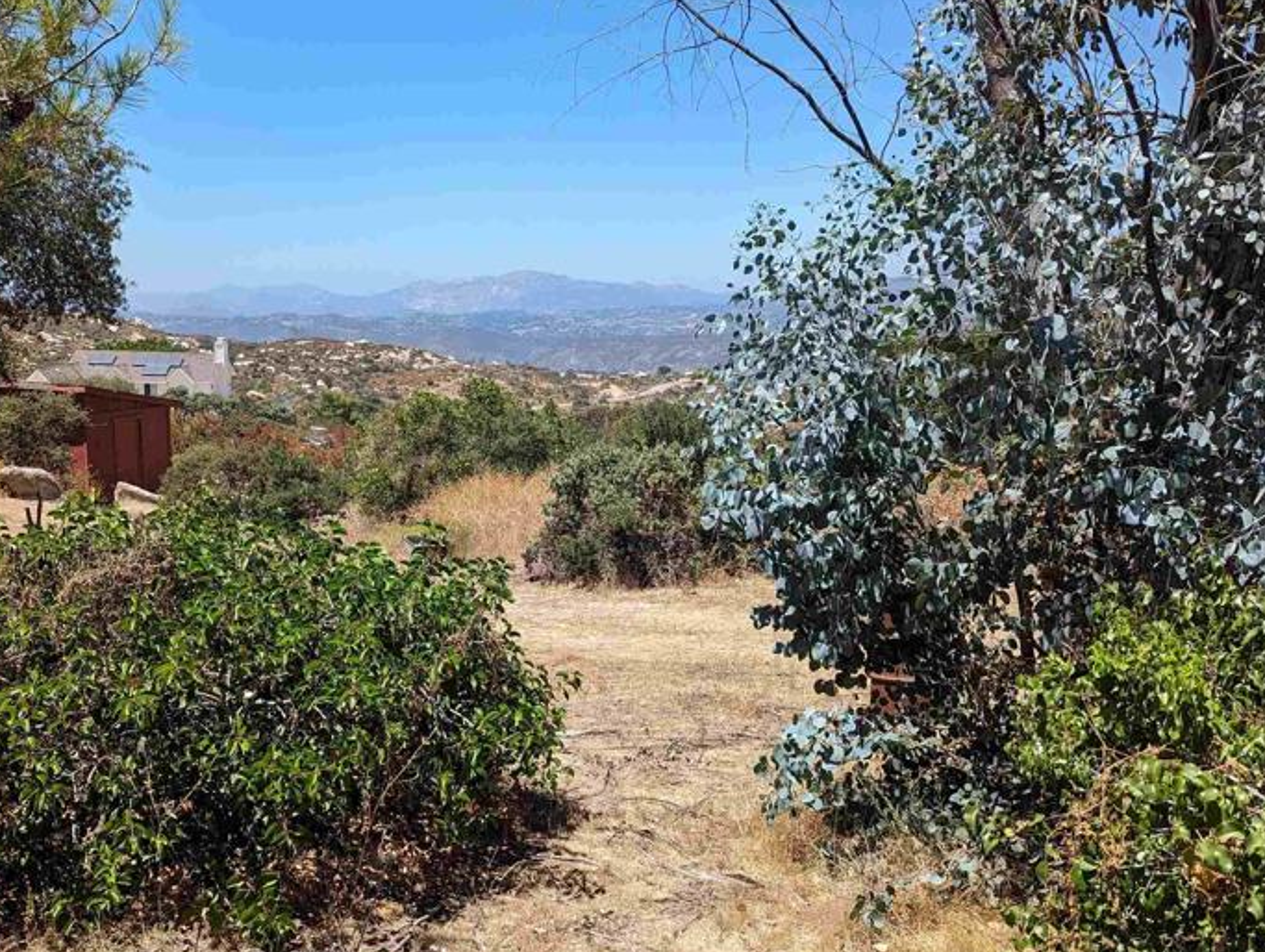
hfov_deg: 50.8
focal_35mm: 36
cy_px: 558
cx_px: 478
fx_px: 1317
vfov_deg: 39.6
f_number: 1.85
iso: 44
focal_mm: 6.81
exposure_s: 1/1529
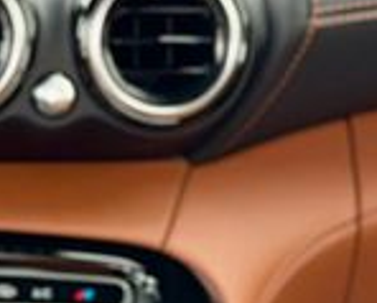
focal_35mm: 202
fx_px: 2258
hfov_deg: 9.3
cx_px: -143
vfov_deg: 7.7
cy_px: 275
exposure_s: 1/254
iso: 64
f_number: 1.78
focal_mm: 6.76
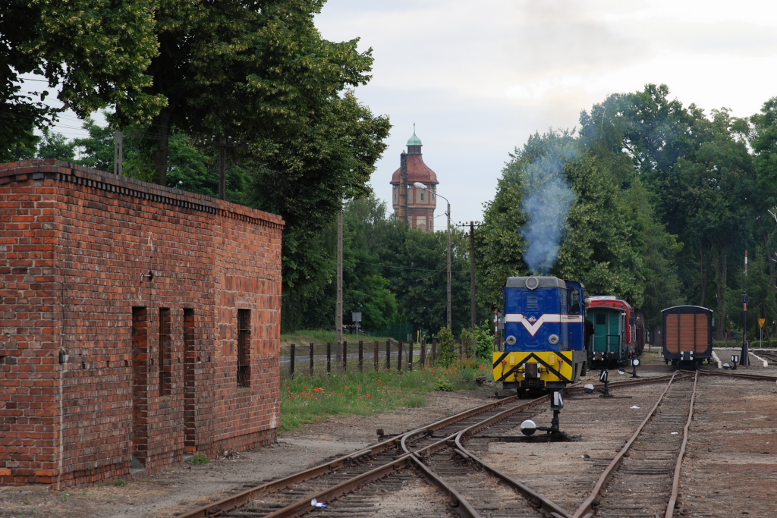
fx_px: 2752
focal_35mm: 128
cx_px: 388
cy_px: 259
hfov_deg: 16.1
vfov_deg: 10.8
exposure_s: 1/250
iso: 320
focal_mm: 85
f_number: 6.3
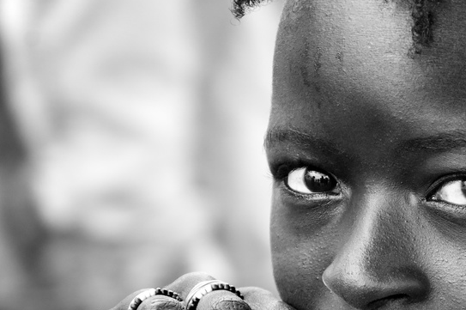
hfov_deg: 7.1
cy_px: 206
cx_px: 382
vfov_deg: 4.7
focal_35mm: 290
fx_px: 3749
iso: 320
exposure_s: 1/125
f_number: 5.3
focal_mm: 105
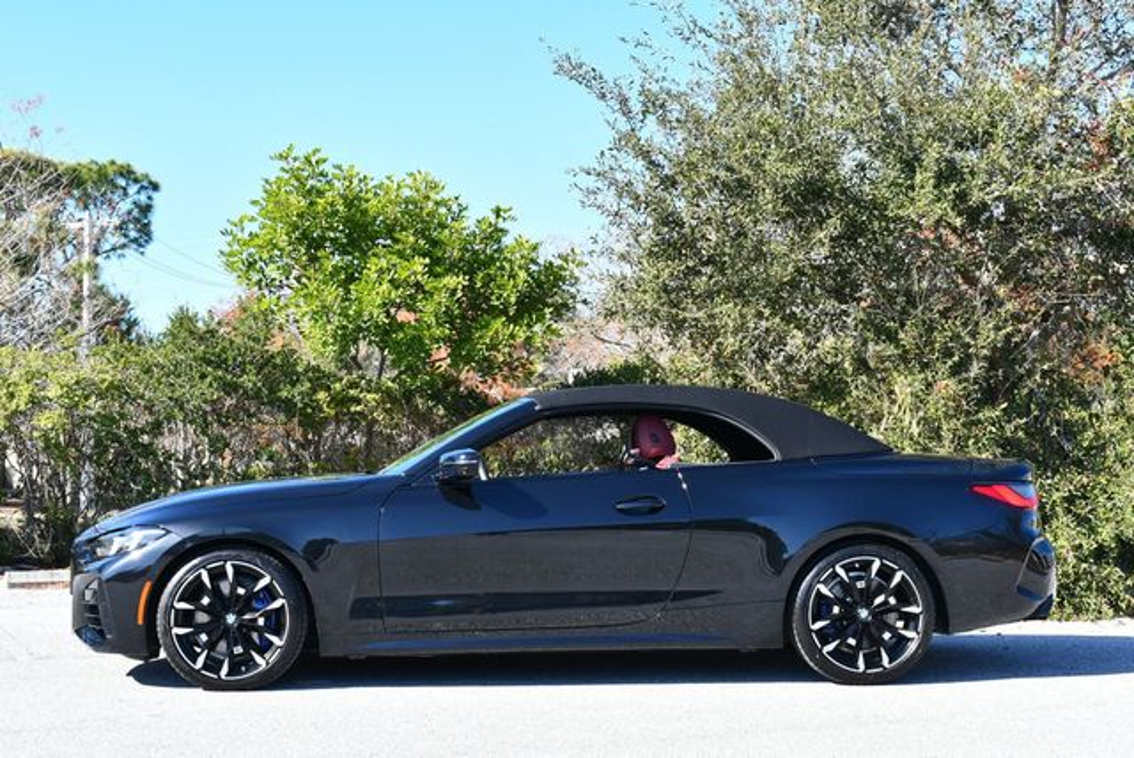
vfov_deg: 24.2
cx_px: 567
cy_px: 379
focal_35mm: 56
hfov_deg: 35.6
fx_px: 1766
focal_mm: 28
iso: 200
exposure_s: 1/250
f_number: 7.1
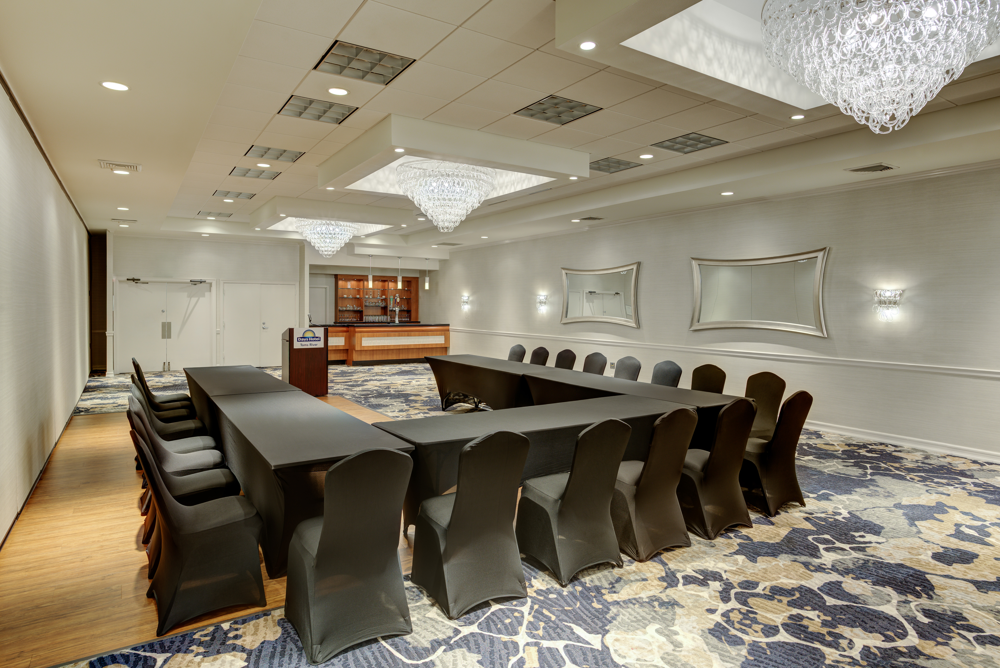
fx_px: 556
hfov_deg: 83.9
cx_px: 500
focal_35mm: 20
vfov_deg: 62.0
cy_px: 334
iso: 100
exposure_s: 1
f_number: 9
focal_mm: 20
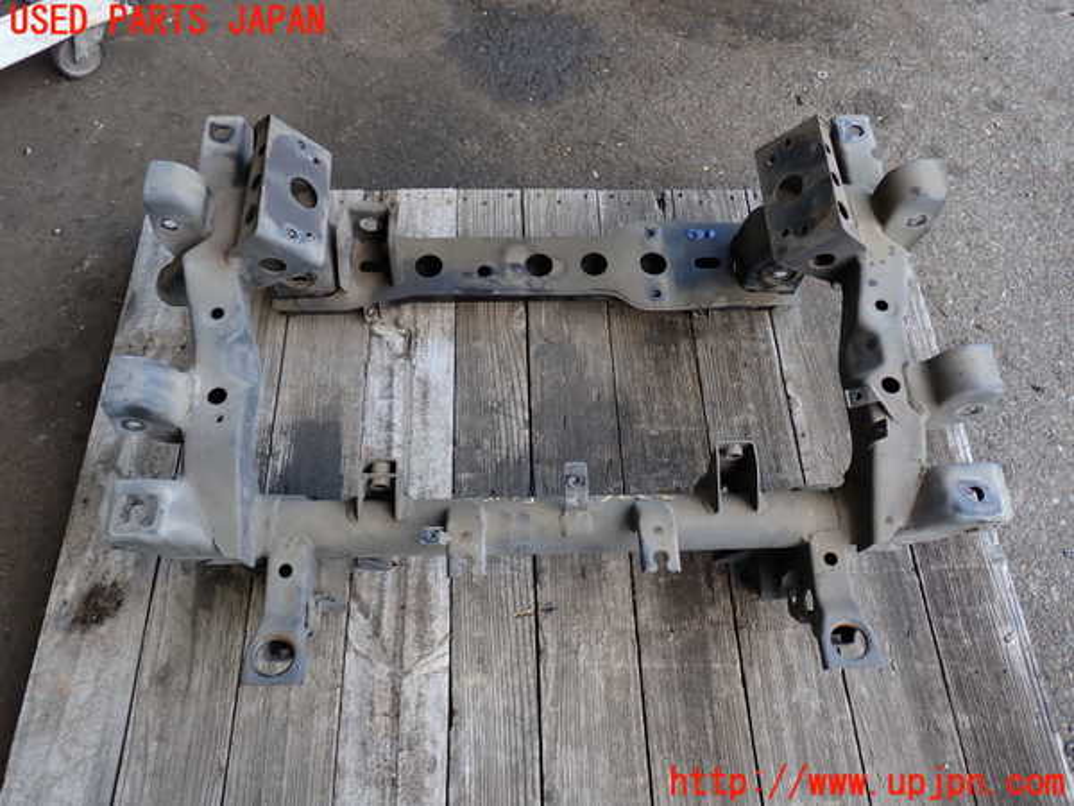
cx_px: 537
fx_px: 931
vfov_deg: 46.8
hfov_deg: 60.0
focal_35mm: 30
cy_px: 403
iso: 100
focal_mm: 5.4
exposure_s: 1/60
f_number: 2.3
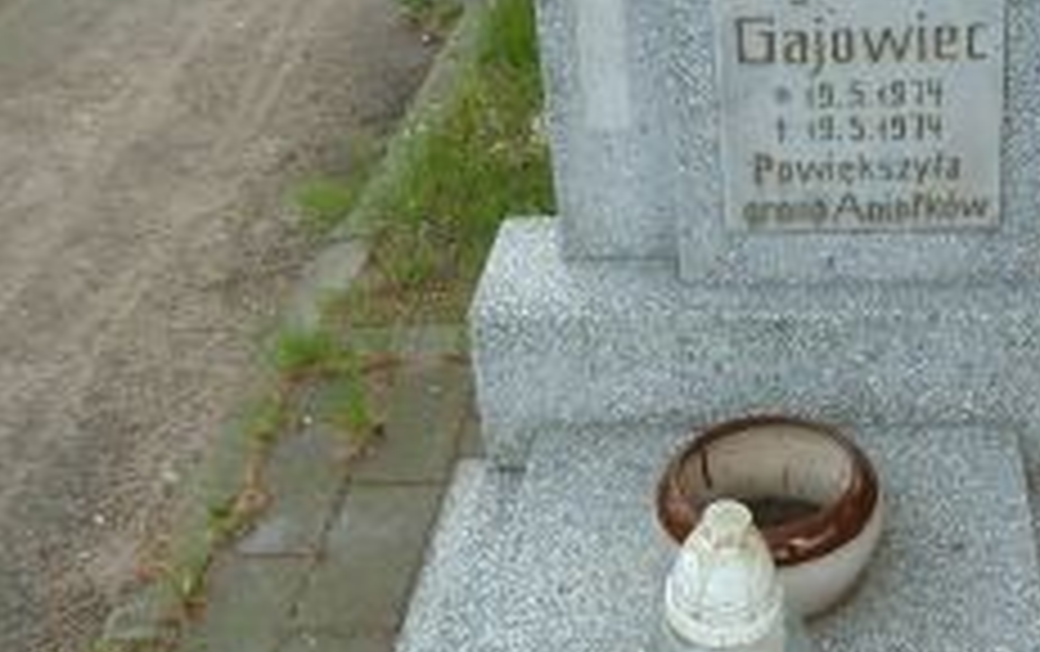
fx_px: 1561
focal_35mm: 55
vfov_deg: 23.6
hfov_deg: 36.3
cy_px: 279
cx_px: 729
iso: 160
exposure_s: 1/100
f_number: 3.3
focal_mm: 4.1
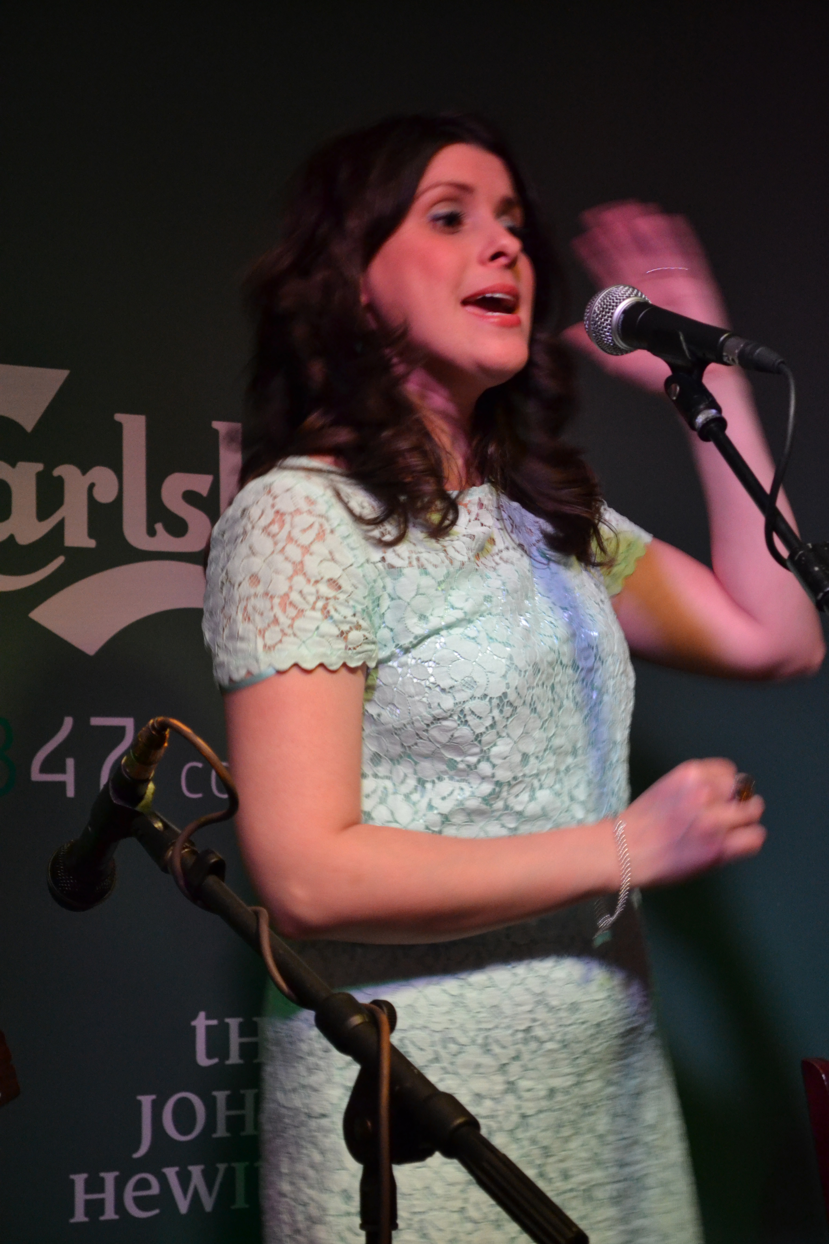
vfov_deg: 24.6
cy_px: 622
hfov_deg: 16.6
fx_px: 2849
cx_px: 414
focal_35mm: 82
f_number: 5.6
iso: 1800
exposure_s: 1/15
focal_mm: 55
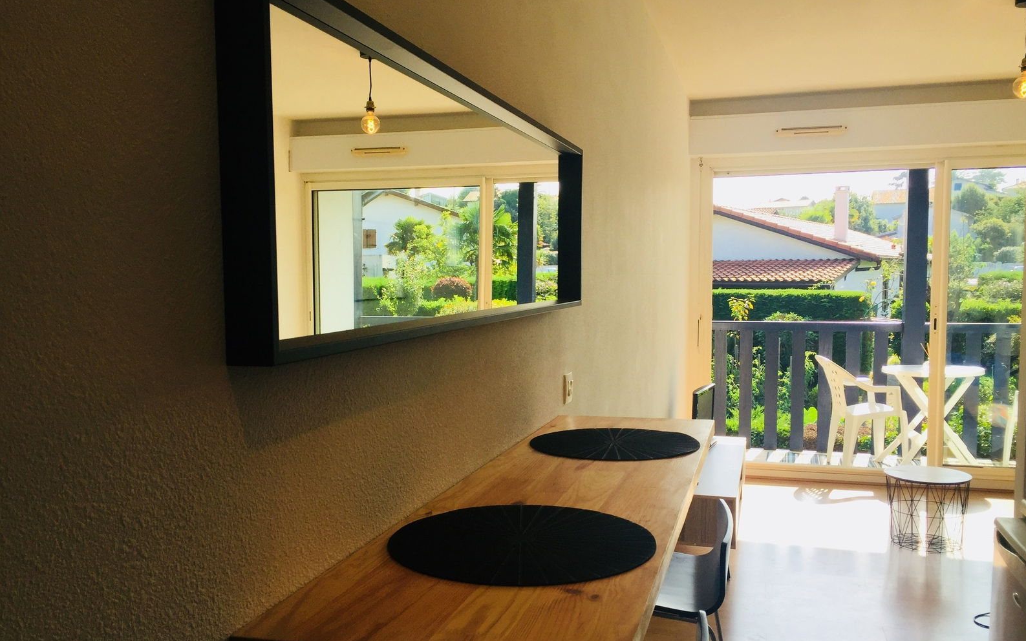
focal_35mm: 31
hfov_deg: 61.2
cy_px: 339
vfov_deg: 40.6
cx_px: 517
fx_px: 867
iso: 32
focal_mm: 4.15
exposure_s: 1/501
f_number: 2.2
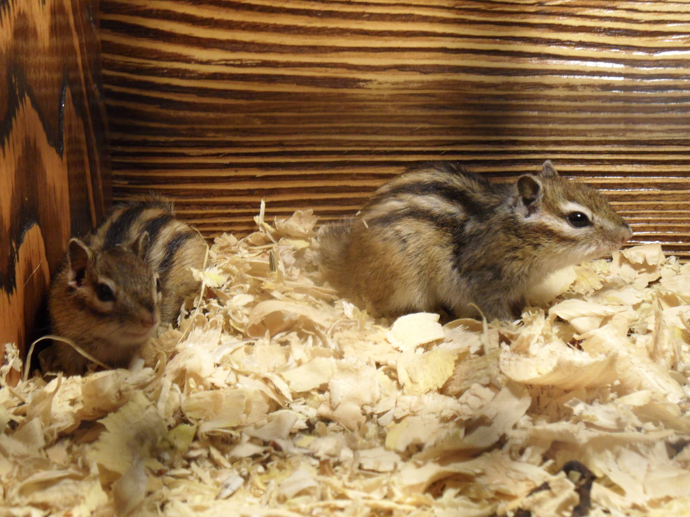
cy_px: 258
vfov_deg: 18.4
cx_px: 345
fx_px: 1595
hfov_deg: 24.4
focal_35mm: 80
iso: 200
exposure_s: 1/15
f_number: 4.2
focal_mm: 13.2
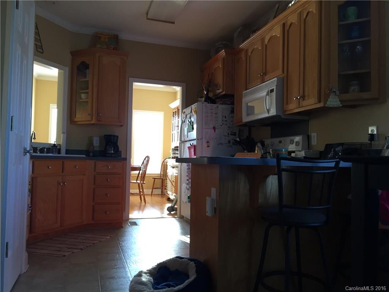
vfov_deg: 48.2
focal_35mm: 29
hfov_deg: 61.7
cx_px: 194
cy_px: 146
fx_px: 326
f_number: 2.2
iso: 40
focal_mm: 4.15
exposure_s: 1/30
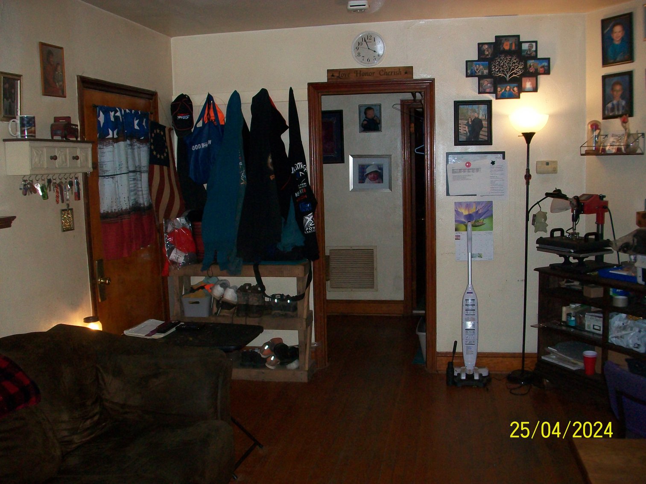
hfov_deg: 54.0
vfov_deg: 41.8
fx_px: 635
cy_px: 242
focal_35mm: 34
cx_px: 323
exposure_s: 1/60
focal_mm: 5.7
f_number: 2.8
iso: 160
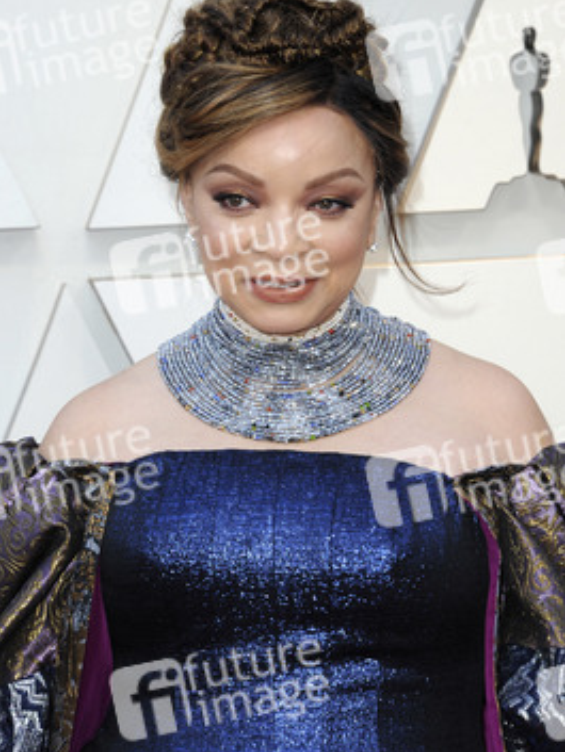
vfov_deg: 10.1
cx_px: 282
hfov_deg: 7.6
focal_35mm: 196
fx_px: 4263
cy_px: 371
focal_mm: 180
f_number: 8
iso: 800
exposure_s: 1/250
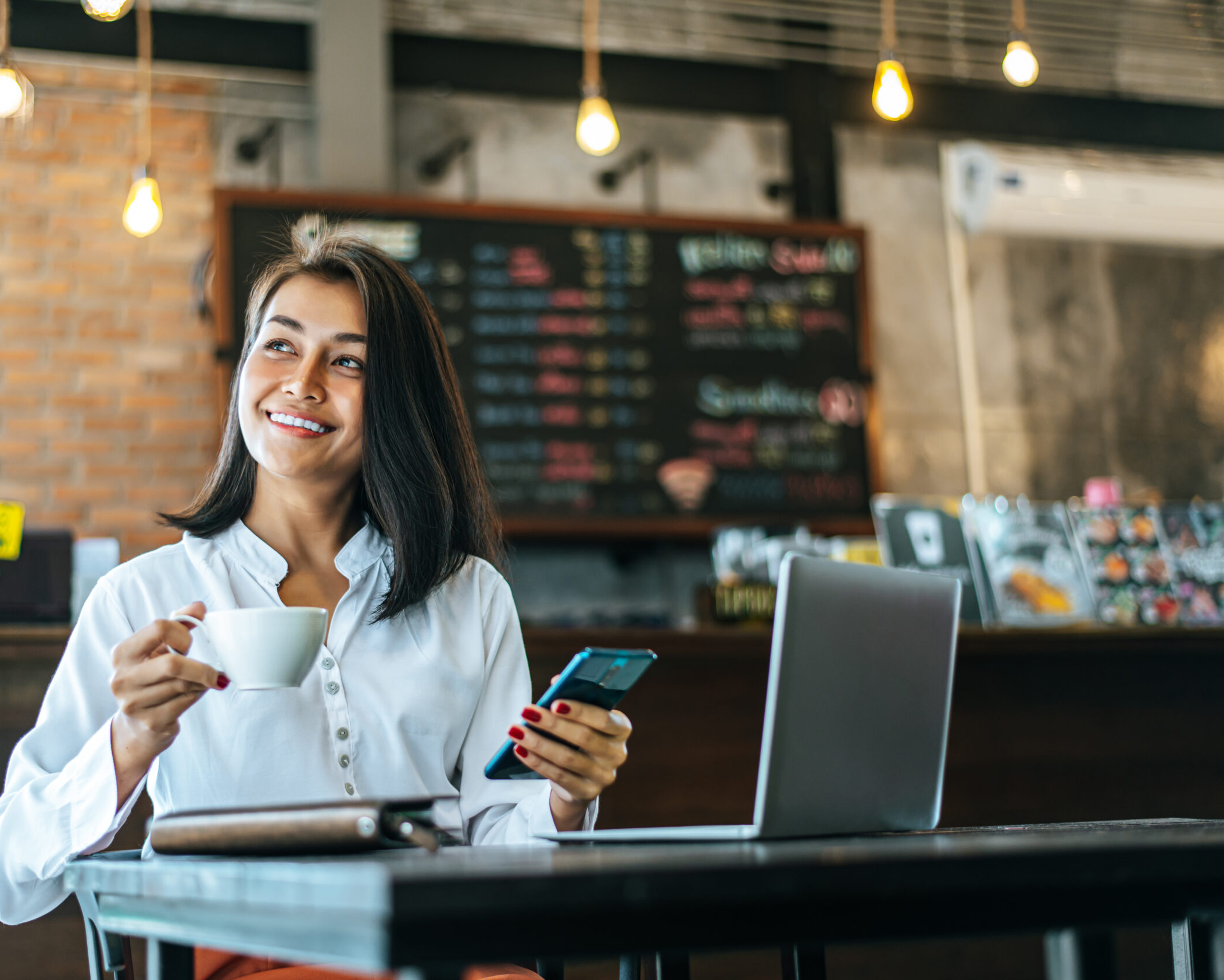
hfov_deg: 33.0
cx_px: 523
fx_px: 2065
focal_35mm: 57
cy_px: 489
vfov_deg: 26.7
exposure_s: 1/125
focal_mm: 50
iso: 400
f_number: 1.8
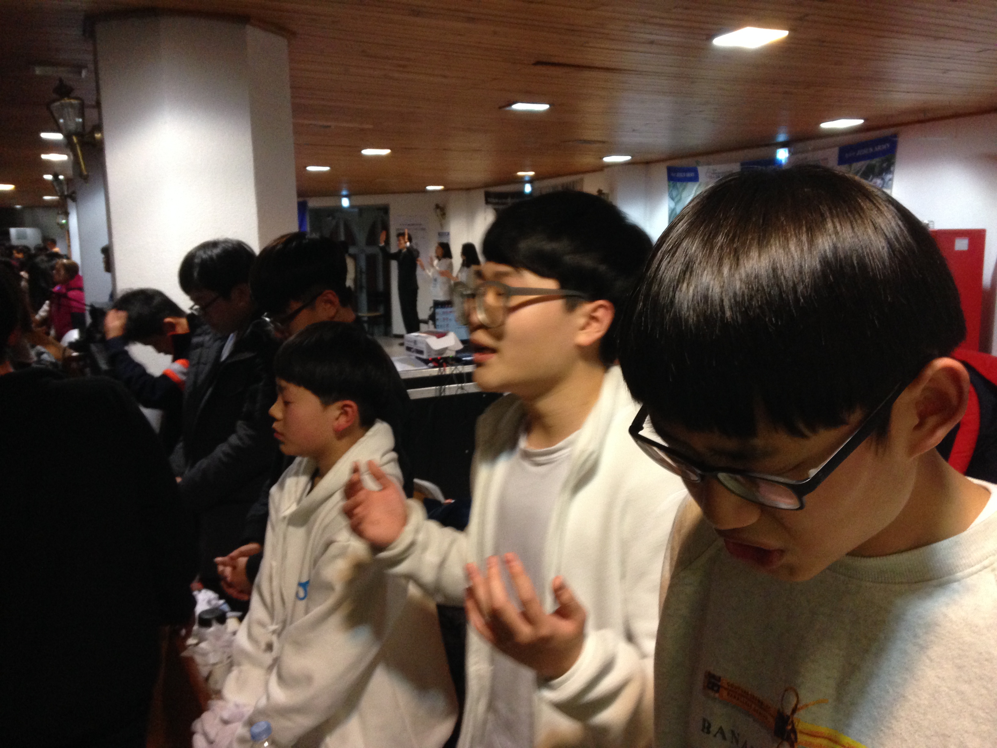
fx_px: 950
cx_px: 498
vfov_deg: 42.9
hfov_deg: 55.4
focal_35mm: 33
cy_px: 374
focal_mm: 4.12
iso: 250
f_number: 2.4
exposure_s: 1/20
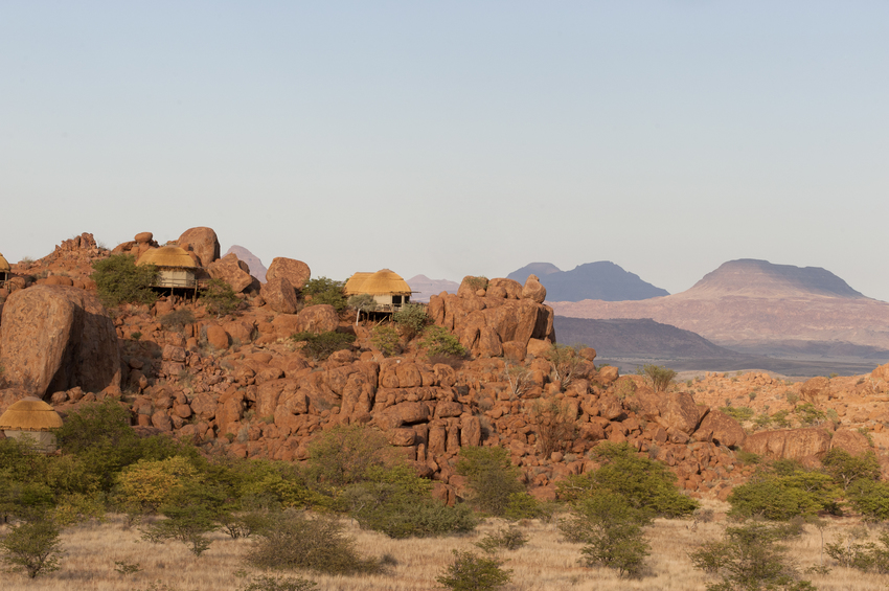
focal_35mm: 105
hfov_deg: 19.5
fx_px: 2590
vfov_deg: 13.0
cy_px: 296
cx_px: 444
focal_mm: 105
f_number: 13
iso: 500
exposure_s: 1/640
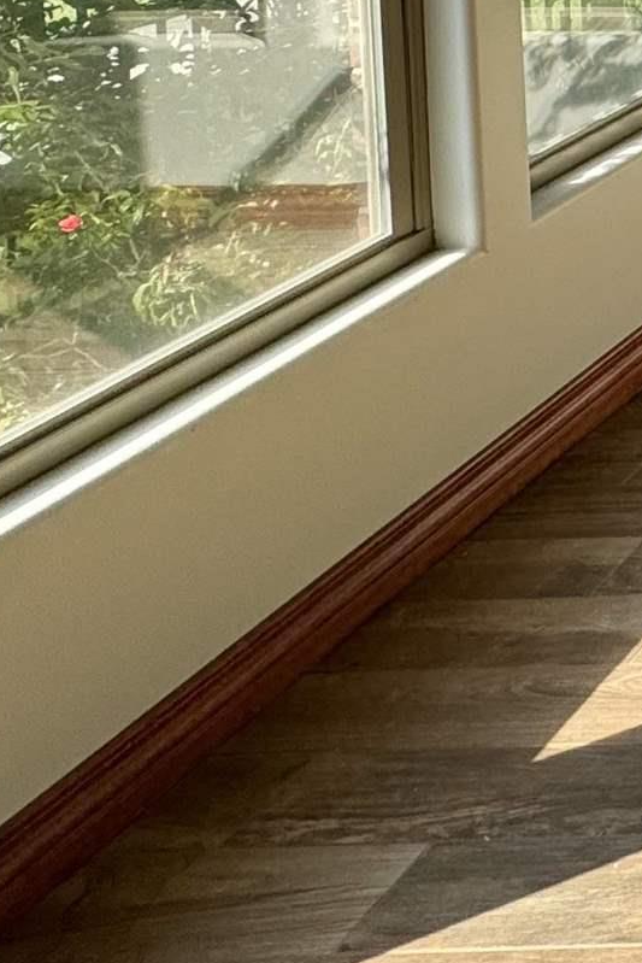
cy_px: -301
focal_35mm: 56
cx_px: 1566
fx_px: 1497
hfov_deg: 14.6
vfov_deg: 28.8
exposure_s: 1/675
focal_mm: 2.22
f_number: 2.2
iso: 40
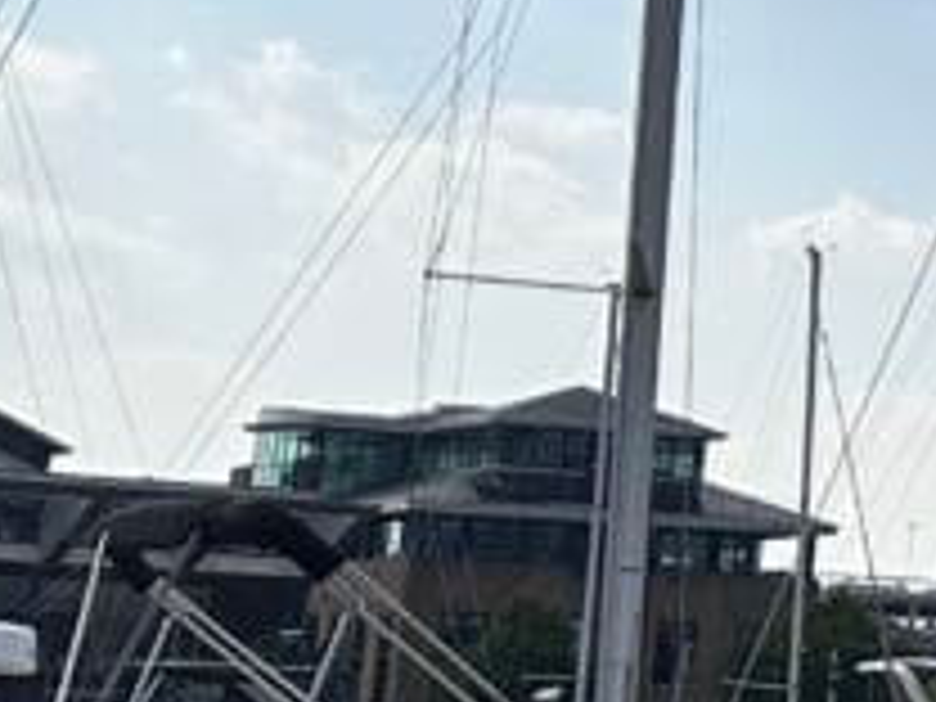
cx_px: 2754
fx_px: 4056
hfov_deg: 10.0
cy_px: 106
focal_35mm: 150
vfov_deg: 9.9
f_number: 1.78
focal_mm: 6.86
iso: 80
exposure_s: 1/7576
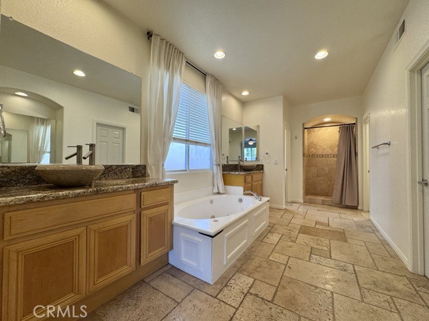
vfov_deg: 85.7
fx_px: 174
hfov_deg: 102.1
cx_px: 214
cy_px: 160
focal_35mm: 14
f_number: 2.2
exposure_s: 1/120
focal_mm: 2.22
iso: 100
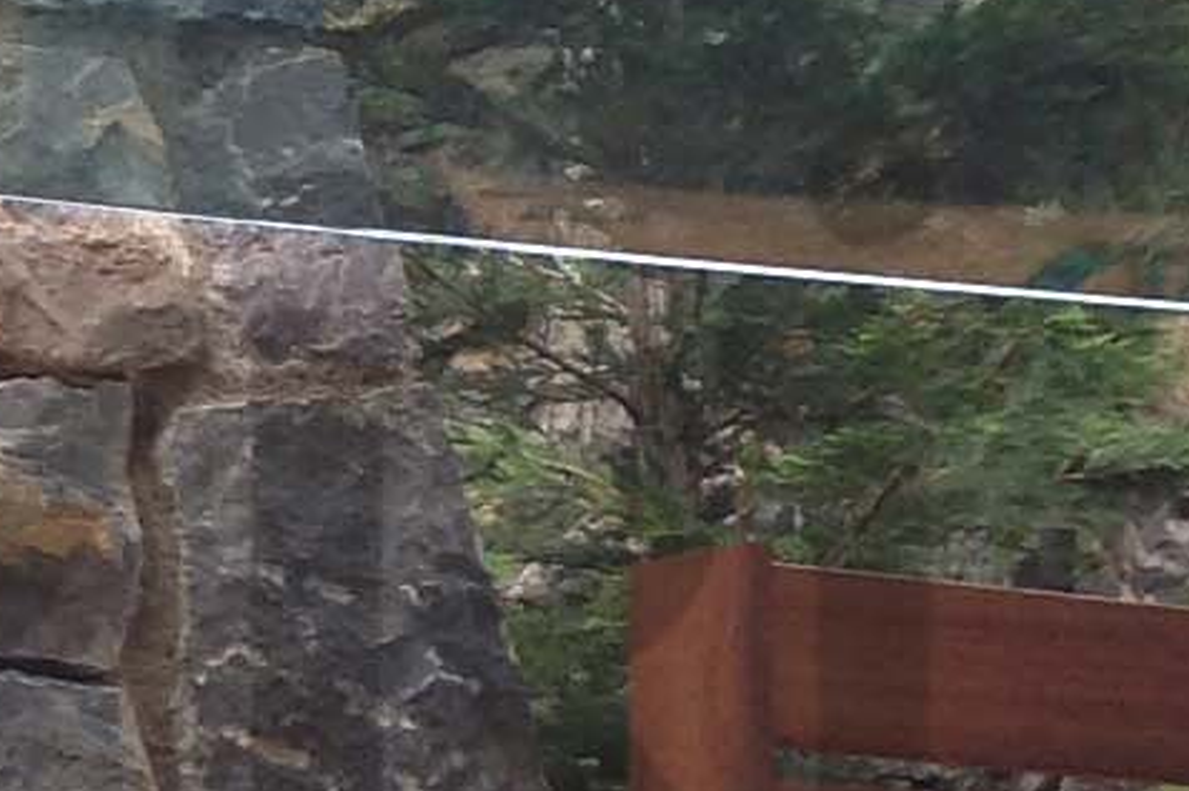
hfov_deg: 8.3
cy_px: 726
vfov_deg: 5.8
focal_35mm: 236
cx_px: -1179
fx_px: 7789
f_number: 2.4
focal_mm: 4.12
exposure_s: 1/160
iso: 50
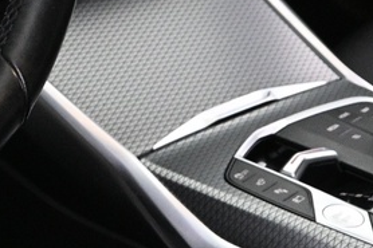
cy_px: -141
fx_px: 1450
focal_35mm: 140
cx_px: -168
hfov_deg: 13.9
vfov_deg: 9.5
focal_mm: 16
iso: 1800
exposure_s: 1/30
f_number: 3.5
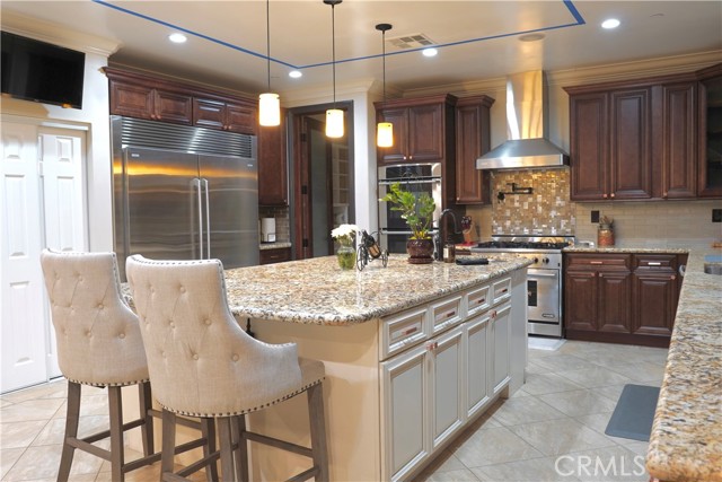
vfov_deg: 48.0
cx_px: 361
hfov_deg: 67.4
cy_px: 241
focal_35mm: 27
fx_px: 542
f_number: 5.6
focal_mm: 18
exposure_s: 1/10
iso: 250
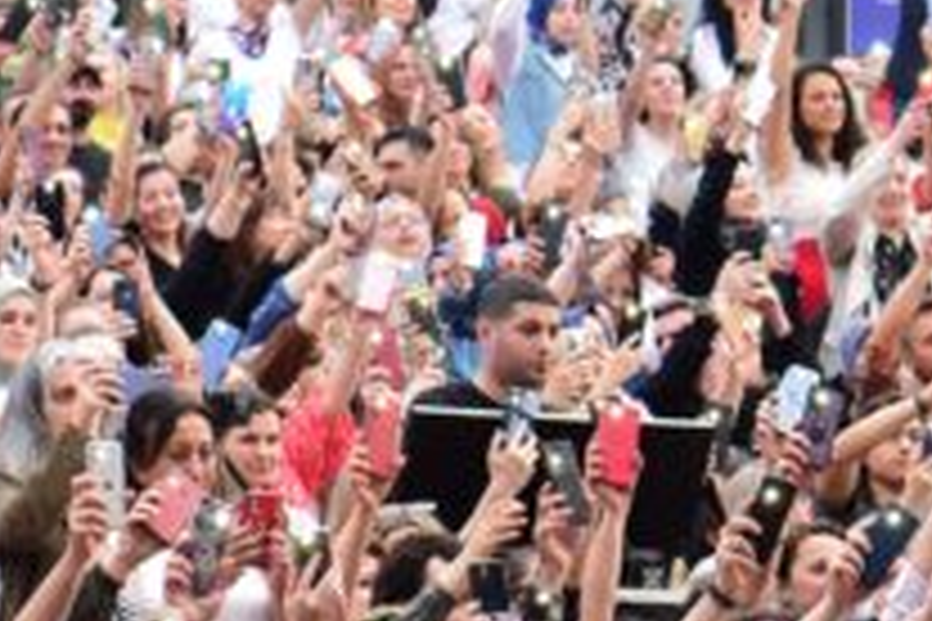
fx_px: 13461
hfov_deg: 3.9
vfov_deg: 2.6
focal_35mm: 520
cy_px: 801
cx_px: 2040
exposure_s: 1/160
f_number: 5.6
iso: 640
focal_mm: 105
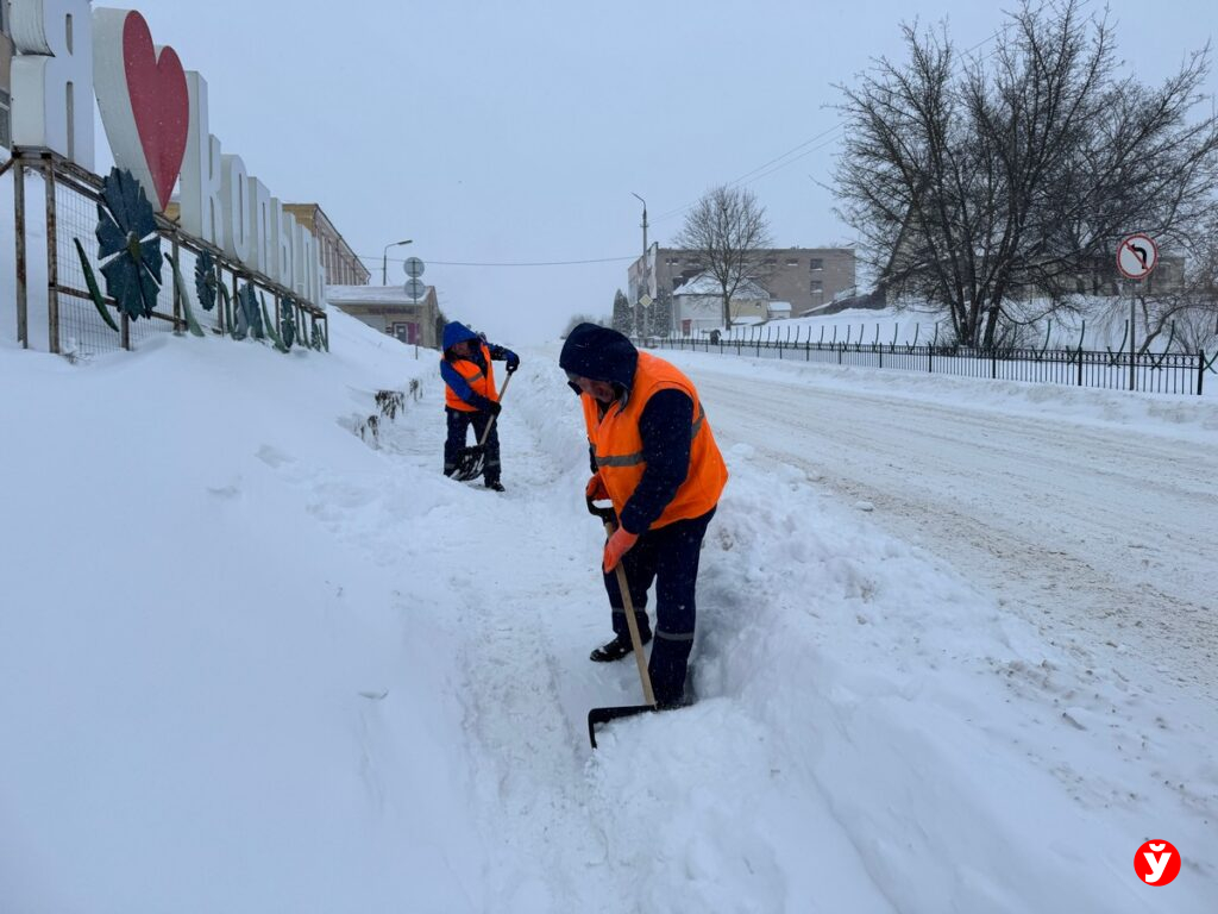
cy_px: 457
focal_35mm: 24
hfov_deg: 71.6
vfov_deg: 56.8
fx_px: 844
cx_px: 609
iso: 80
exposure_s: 1/1215
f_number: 1.78
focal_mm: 6.76
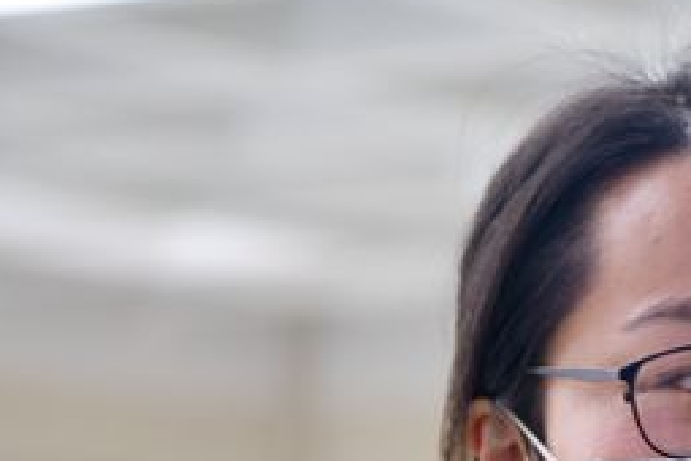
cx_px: 756
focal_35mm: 188
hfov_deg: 10.8
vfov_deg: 7.2
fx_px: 3608
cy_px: 643
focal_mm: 60
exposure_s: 1/40
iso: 640
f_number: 3.2
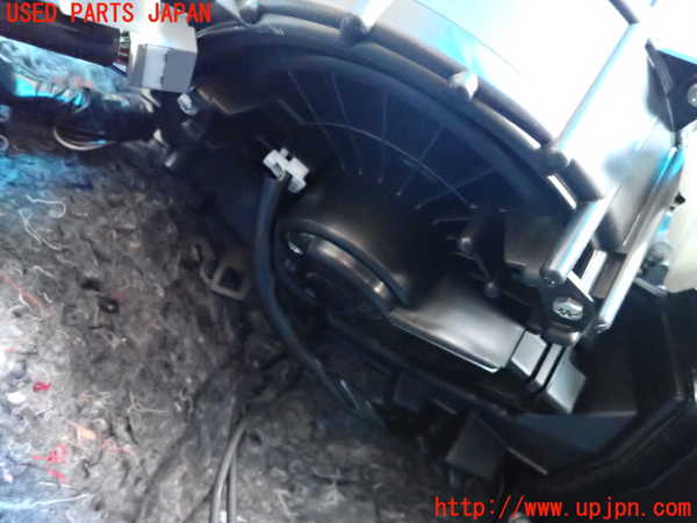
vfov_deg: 54.9
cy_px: 262
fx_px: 503
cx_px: 348
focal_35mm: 25
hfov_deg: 69.4
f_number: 2
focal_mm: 4.5
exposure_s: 1/125
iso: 4000
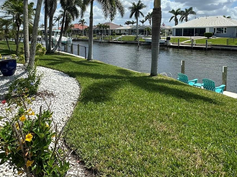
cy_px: 47
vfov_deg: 51.1
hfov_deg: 67.1
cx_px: 104
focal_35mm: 26
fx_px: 178
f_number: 2.2
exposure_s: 1/2747
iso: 50
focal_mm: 2.22
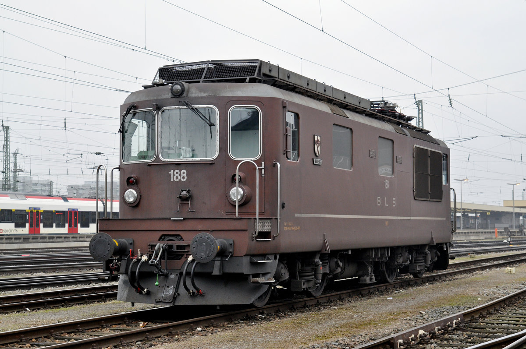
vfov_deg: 19.7
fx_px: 1007
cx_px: 263
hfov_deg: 29.3
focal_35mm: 69
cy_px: 174
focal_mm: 46
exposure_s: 1/100
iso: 500
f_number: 5
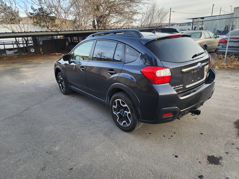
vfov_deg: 58.9
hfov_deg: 73.9
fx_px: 159
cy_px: 90
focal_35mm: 23
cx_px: 120
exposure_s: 1/180
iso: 64
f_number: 1.8
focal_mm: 6.4
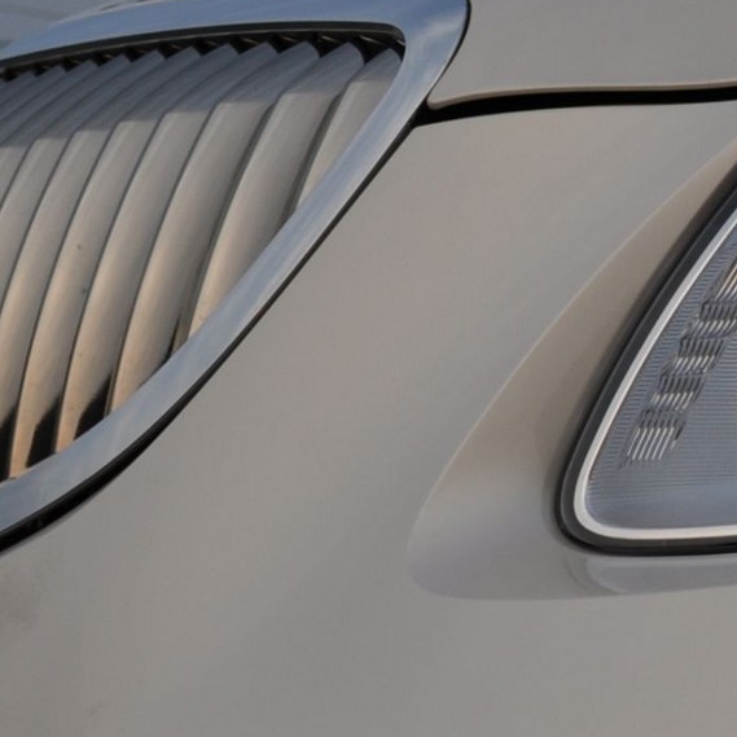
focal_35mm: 179
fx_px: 4312
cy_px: 668
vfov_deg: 9.7
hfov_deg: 9.7
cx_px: 769
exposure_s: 1/200
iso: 200
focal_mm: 32
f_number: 7.1
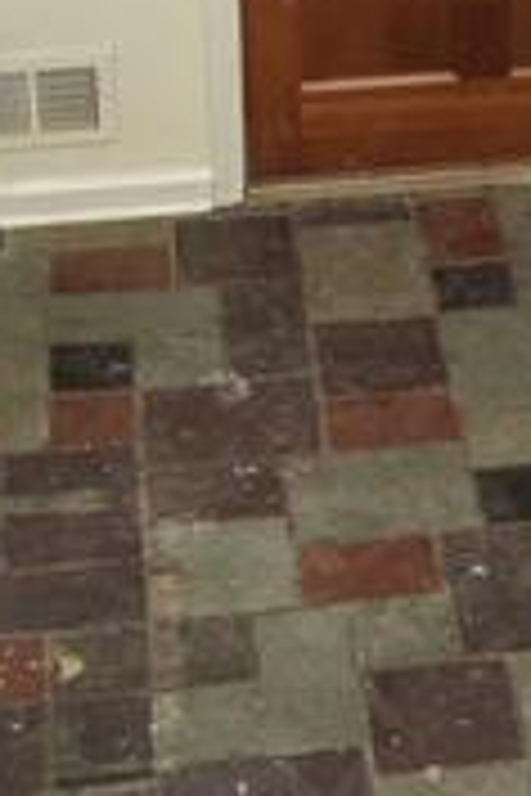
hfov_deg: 10.7
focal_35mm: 127
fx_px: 2810
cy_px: -187
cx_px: 590
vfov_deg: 15.5
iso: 800
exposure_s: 1/100
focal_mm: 22
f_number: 5
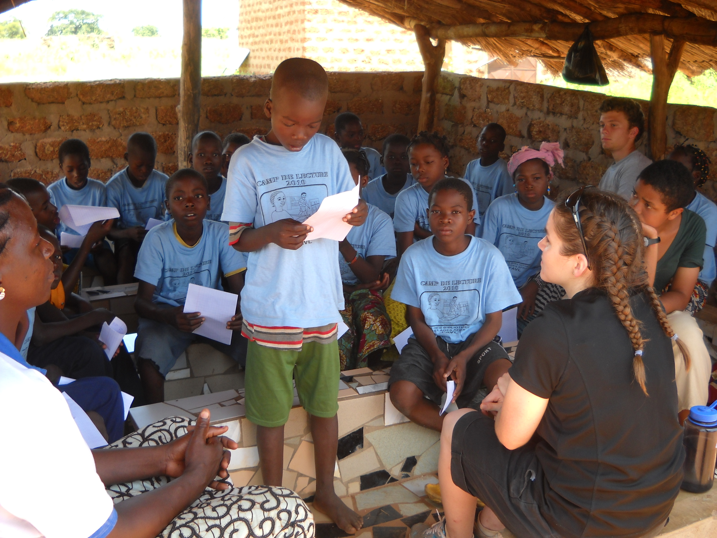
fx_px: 849
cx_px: 358
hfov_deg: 45.8
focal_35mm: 41
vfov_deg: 35.1
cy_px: 269
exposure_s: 1/60
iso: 73
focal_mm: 6.72
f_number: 3.1
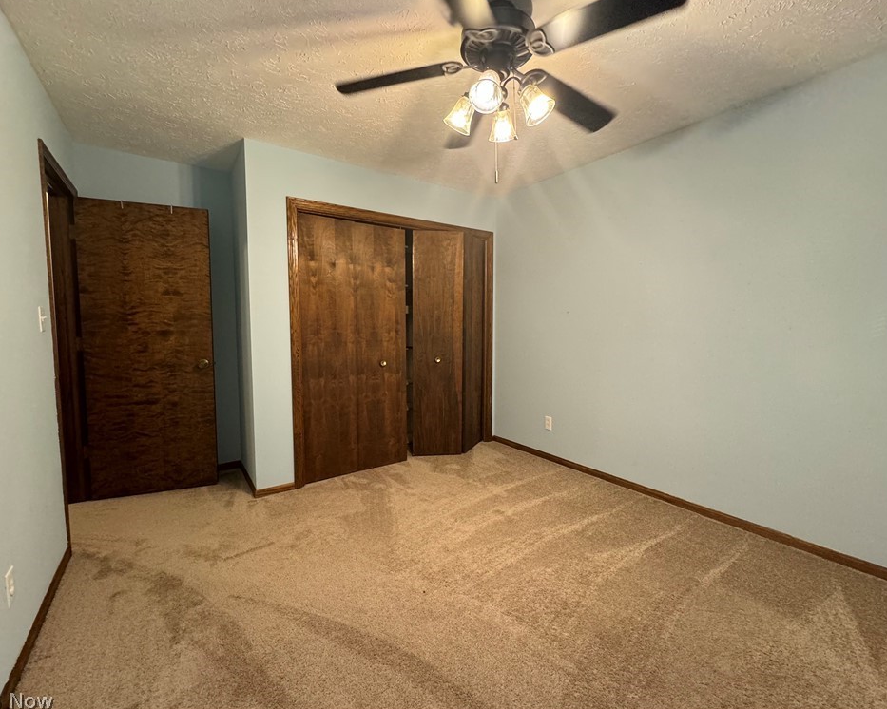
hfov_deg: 96.8
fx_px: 394
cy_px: 352
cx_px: 441
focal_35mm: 15
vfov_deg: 84.0
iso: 400
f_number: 2.2
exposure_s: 1/60
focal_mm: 2.22
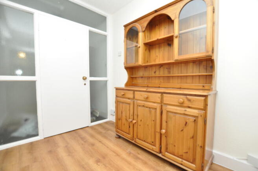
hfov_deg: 100.4
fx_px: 107
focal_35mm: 15
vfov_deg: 77.2
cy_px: 86
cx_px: 129
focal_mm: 10
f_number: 4
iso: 800
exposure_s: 1/60
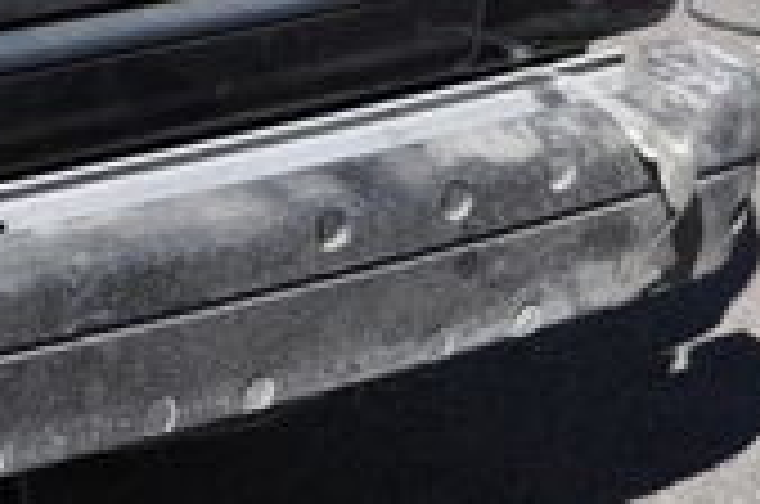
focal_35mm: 148
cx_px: -360
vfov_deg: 9.1
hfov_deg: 13.2
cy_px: -88
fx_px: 3119
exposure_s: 1/1600
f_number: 5.6
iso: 400
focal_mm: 26
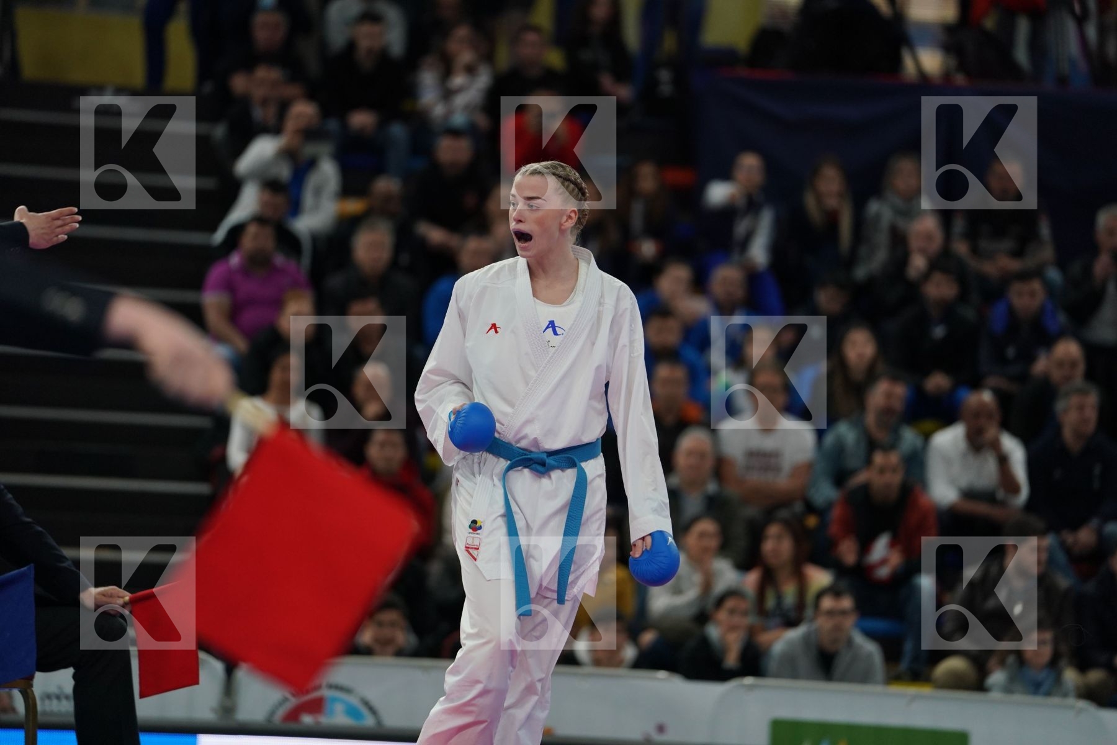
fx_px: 6143
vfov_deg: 6.9
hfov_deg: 10.4
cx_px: 558
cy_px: 372
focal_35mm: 198
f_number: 2.8
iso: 1600
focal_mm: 198
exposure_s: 1/1000
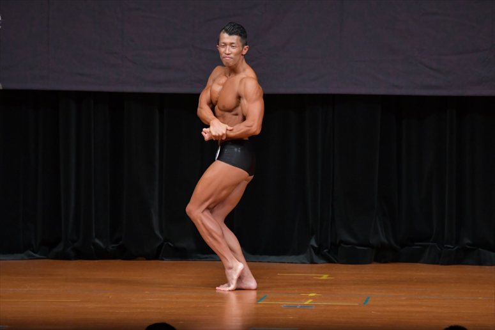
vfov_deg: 4.6
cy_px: 165
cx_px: 248
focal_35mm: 300
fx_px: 4123
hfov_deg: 6.9
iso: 4000
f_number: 5.6
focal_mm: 200
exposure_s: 1/400
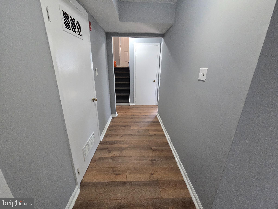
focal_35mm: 13
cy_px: 104
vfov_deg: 89.9
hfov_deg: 106.2
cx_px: 139
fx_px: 104
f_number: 2.2
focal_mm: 2.2
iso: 500
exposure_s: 1/60
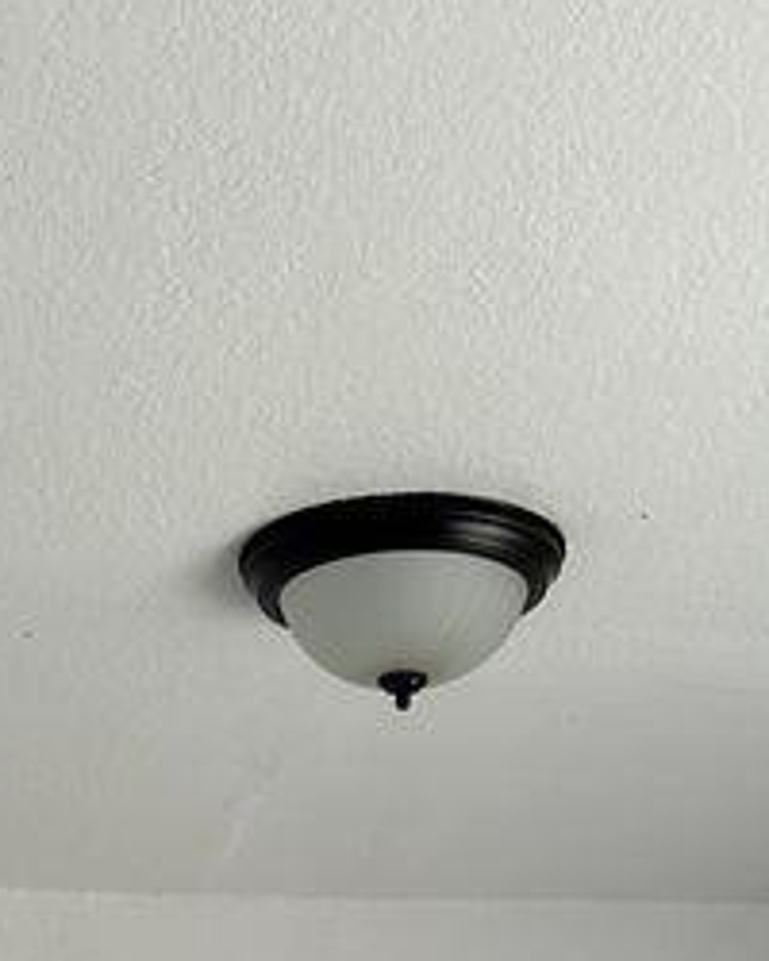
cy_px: 1887
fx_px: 2873
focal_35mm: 101
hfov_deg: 15.2
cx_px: 211
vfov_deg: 15.4
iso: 64
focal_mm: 6.86
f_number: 1.78
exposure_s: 1/121
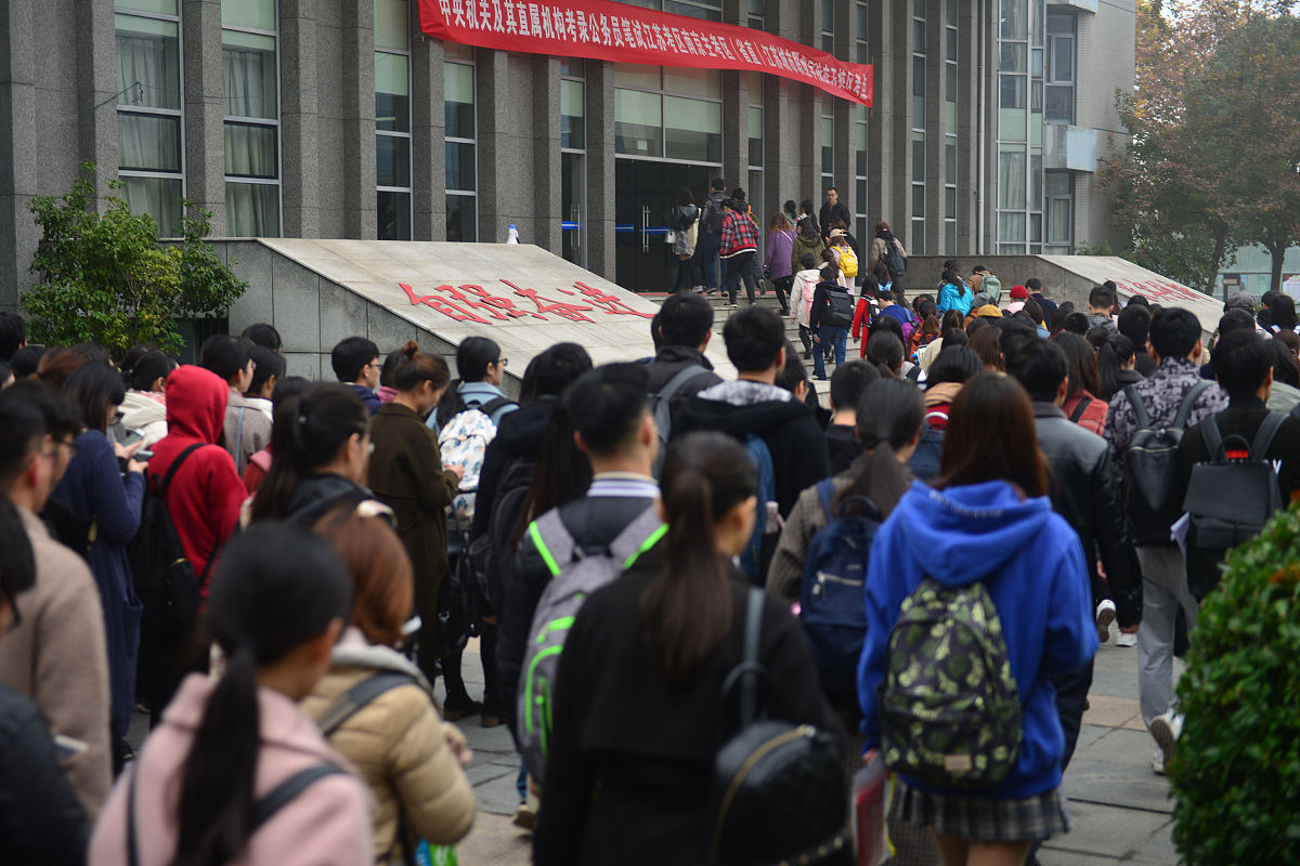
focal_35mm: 56
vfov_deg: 24.2
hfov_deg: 35.6
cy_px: 433
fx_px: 2022
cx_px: 650
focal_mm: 56
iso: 100
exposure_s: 1/80
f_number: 2.8
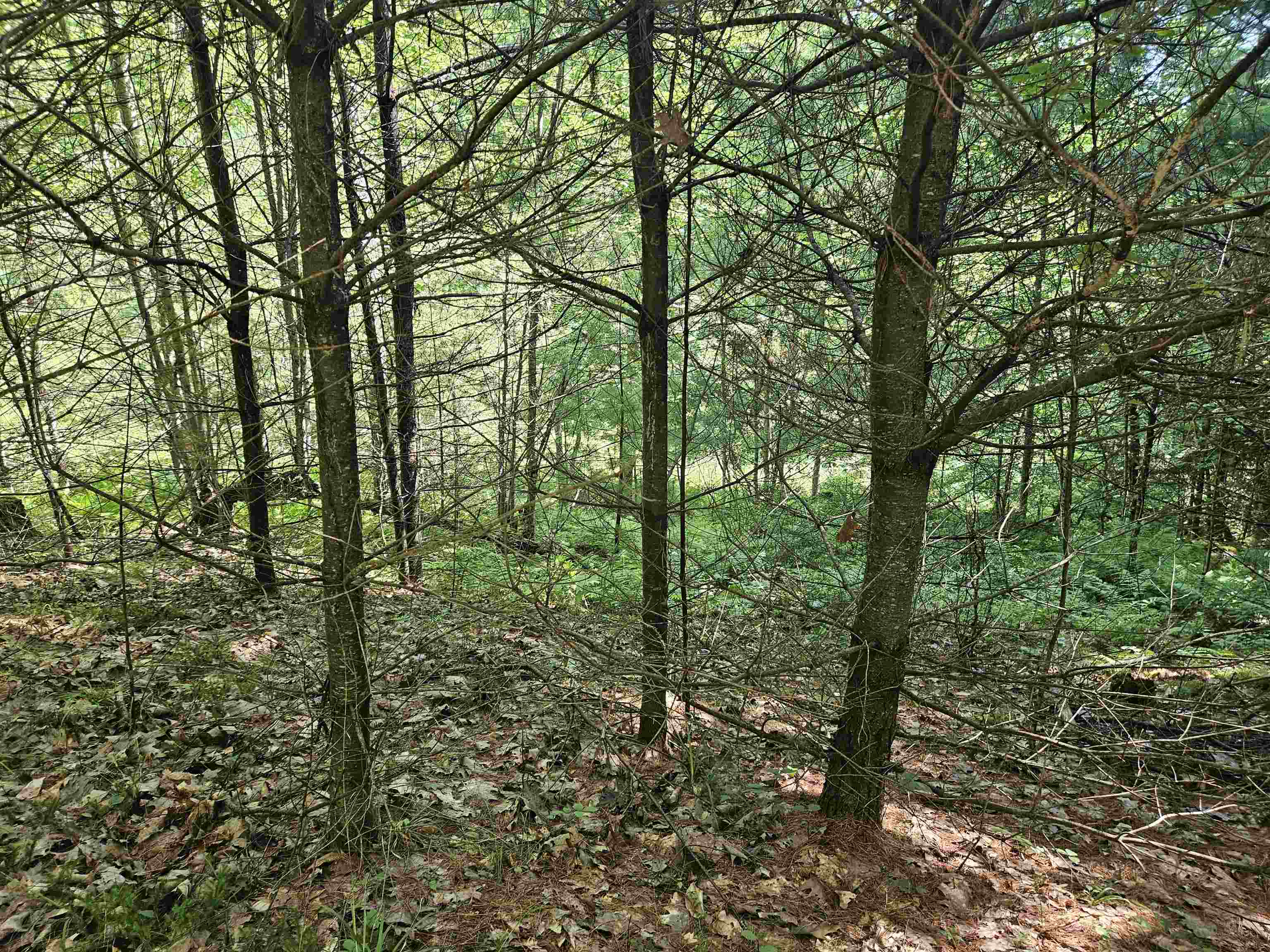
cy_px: 476
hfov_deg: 73.9
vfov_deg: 58.9
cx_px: 635
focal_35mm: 23
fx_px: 844
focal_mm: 5.4
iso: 125
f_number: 1.8
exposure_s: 1/120
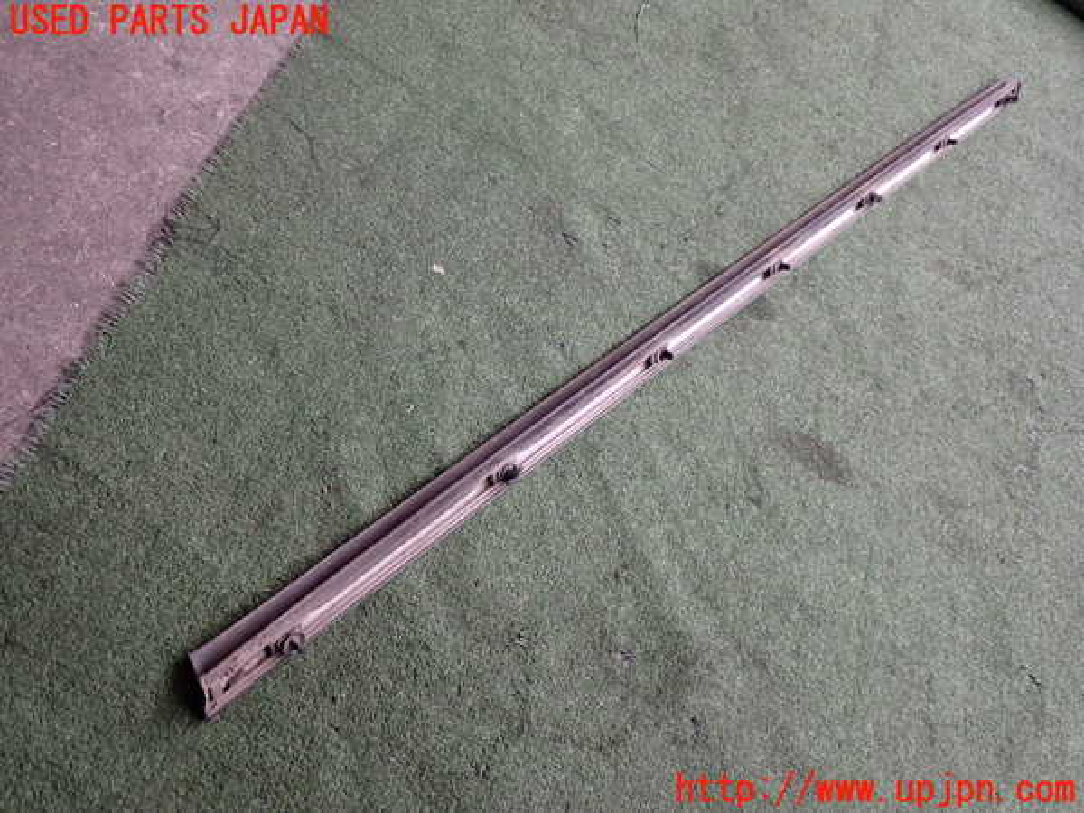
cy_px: 406
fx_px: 939
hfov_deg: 60.0
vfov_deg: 46.8
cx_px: 542
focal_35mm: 30
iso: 200
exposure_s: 1/100
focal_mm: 5.4
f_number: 2.3
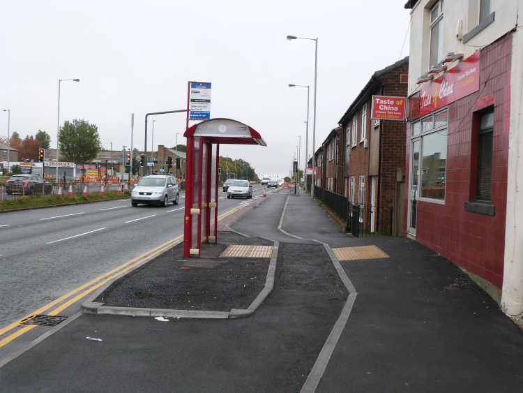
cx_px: 262
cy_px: 196
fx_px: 544
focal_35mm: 36
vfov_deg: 39.7
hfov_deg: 51.3
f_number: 3.1
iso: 100
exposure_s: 1/80
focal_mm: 6.3
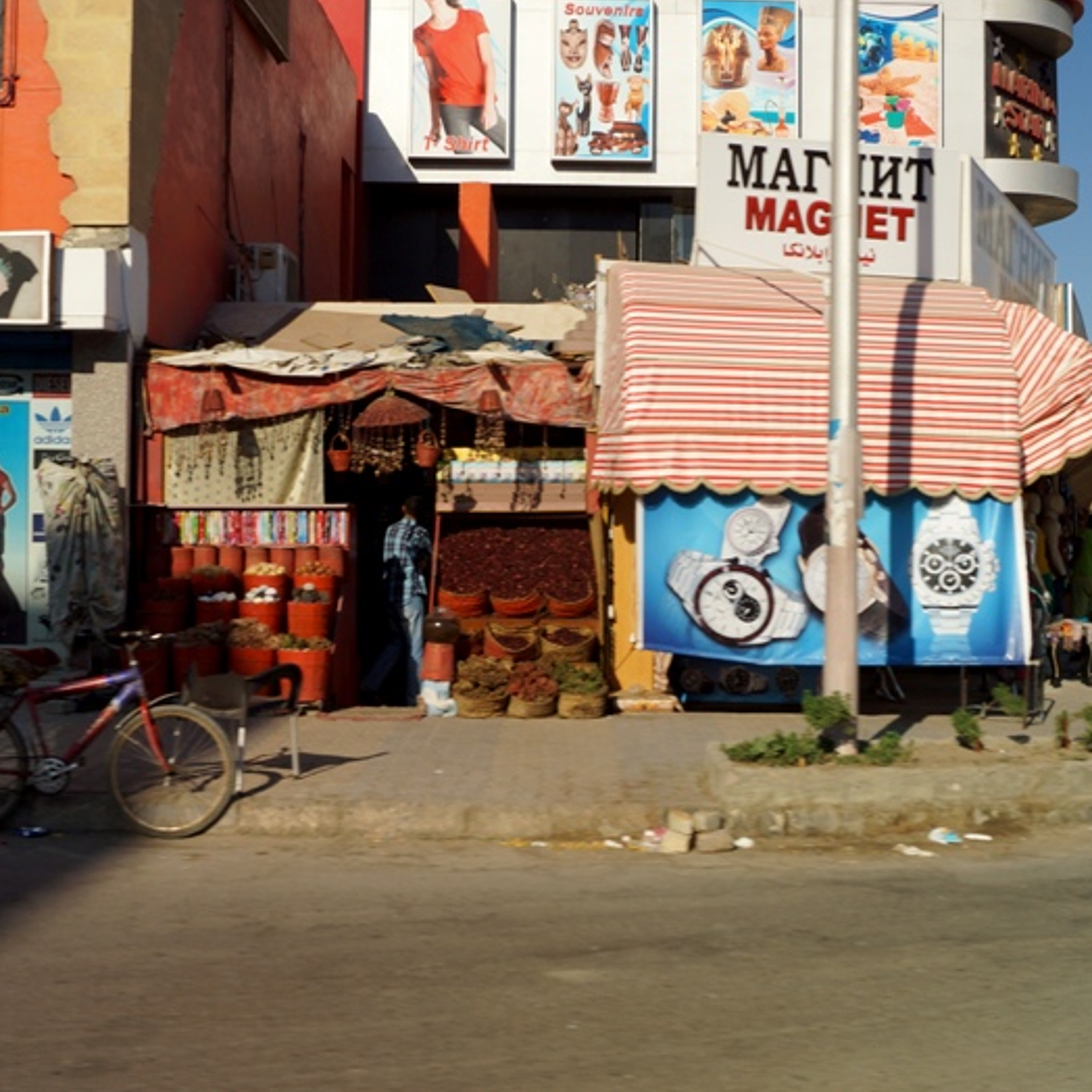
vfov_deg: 47.2
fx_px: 1249
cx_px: 642
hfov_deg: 47.0
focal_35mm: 35
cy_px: 543
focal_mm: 18
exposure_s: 1/250
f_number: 8
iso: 100
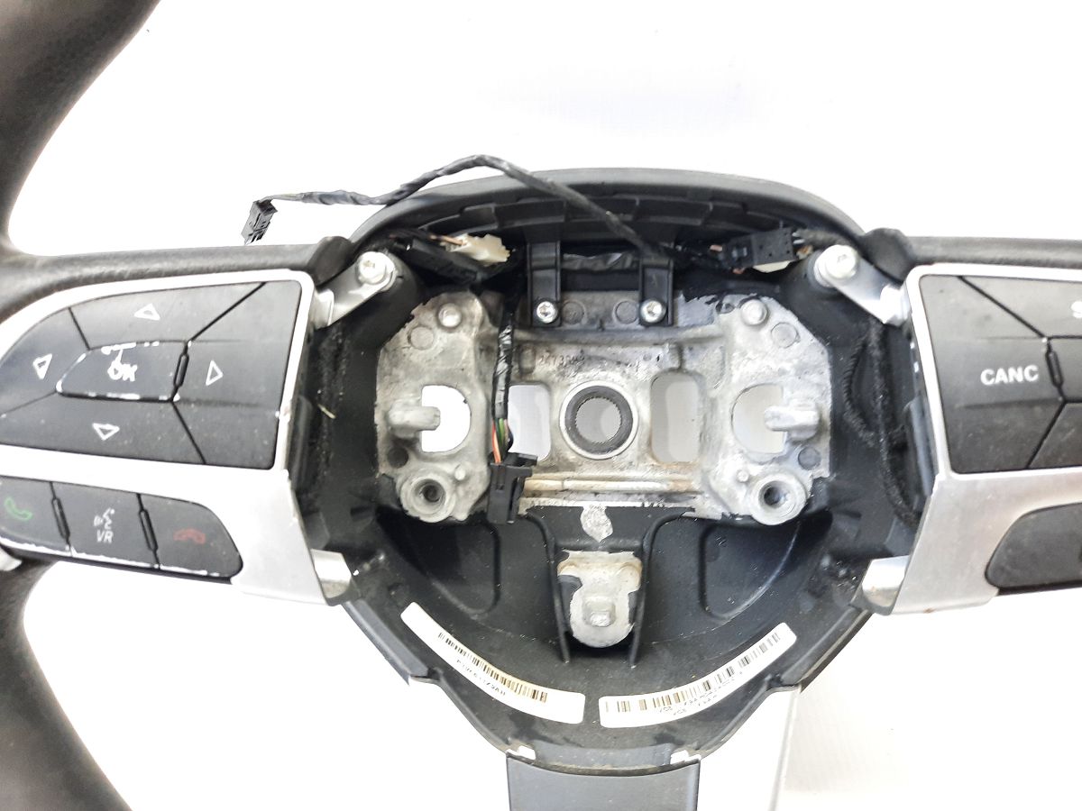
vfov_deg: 54.9
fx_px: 781
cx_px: 541
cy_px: 406
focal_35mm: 25
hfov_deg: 69.4
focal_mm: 4.6
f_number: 2
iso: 250
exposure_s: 1/33
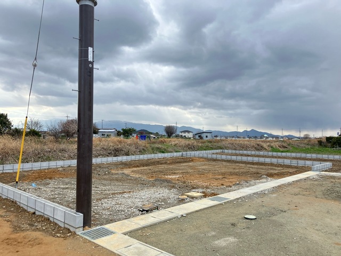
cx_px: 170
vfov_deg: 49.7
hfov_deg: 63.4
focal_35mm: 28
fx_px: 276
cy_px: 128
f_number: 1.8
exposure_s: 1/342
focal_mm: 3.99
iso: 32
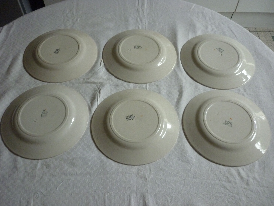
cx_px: 137
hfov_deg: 55.4
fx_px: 261
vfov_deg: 42.9
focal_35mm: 33
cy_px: 103
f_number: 2.8
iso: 400
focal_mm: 5.5
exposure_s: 1/30
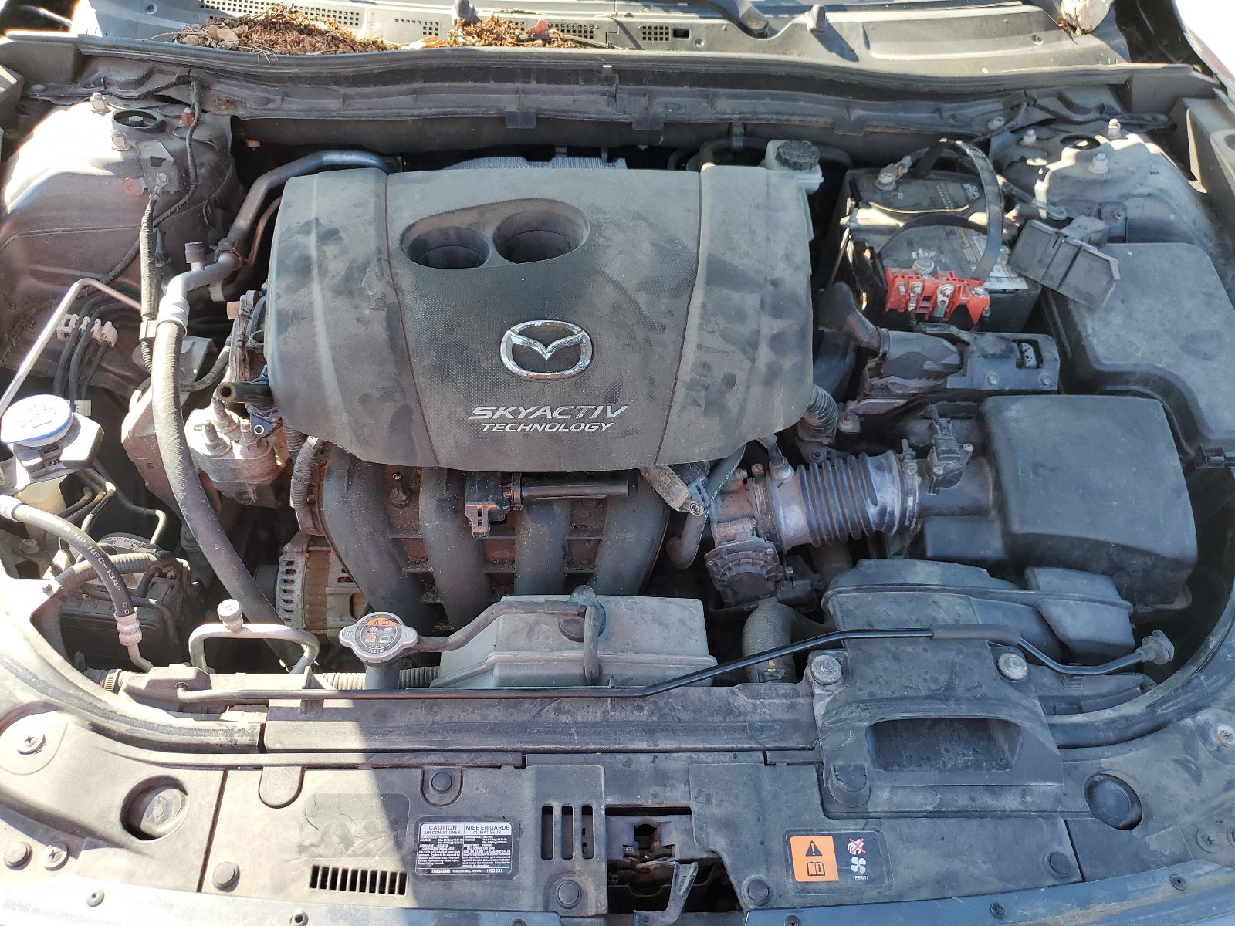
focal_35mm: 26
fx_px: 928
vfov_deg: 53.1
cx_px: 618
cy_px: 463
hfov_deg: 67.3
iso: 50
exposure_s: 1/345
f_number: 1.5
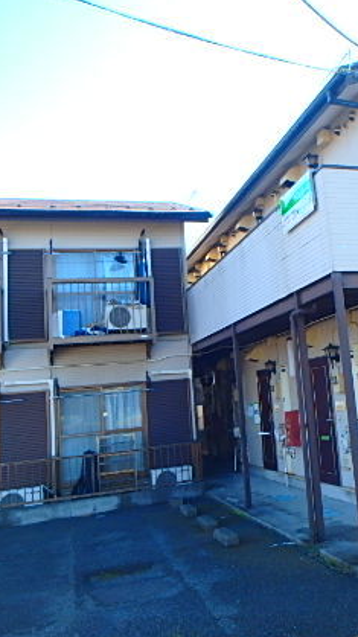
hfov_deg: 32.7
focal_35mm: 35
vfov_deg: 56.5
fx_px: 591
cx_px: 288
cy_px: 285
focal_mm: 3.7
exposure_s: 1/200
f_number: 3.5
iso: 125
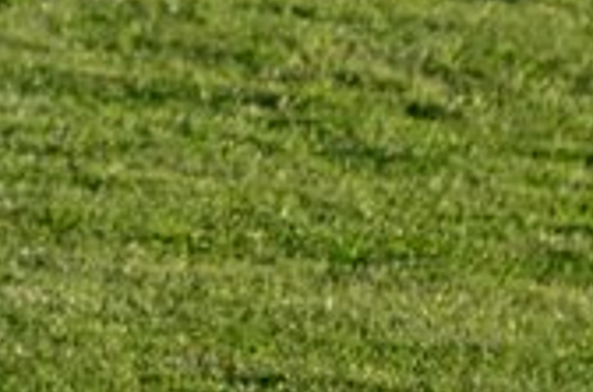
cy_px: 208
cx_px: -565
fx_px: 29024
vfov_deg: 0.8
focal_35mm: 1767
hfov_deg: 1.2
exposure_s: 1/640
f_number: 5.3
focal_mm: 220
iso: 400
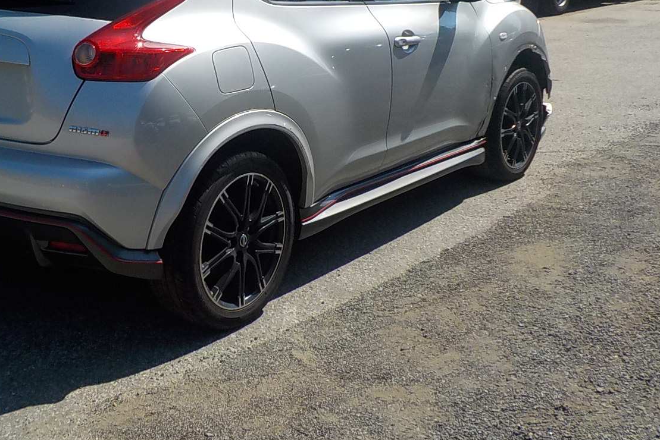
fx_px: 825
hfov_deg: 42.7
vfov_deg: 29.3
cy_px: 98
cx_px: 193
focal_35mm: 45
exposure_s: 1/1250
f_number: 3.3
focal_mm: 4.1
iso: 125
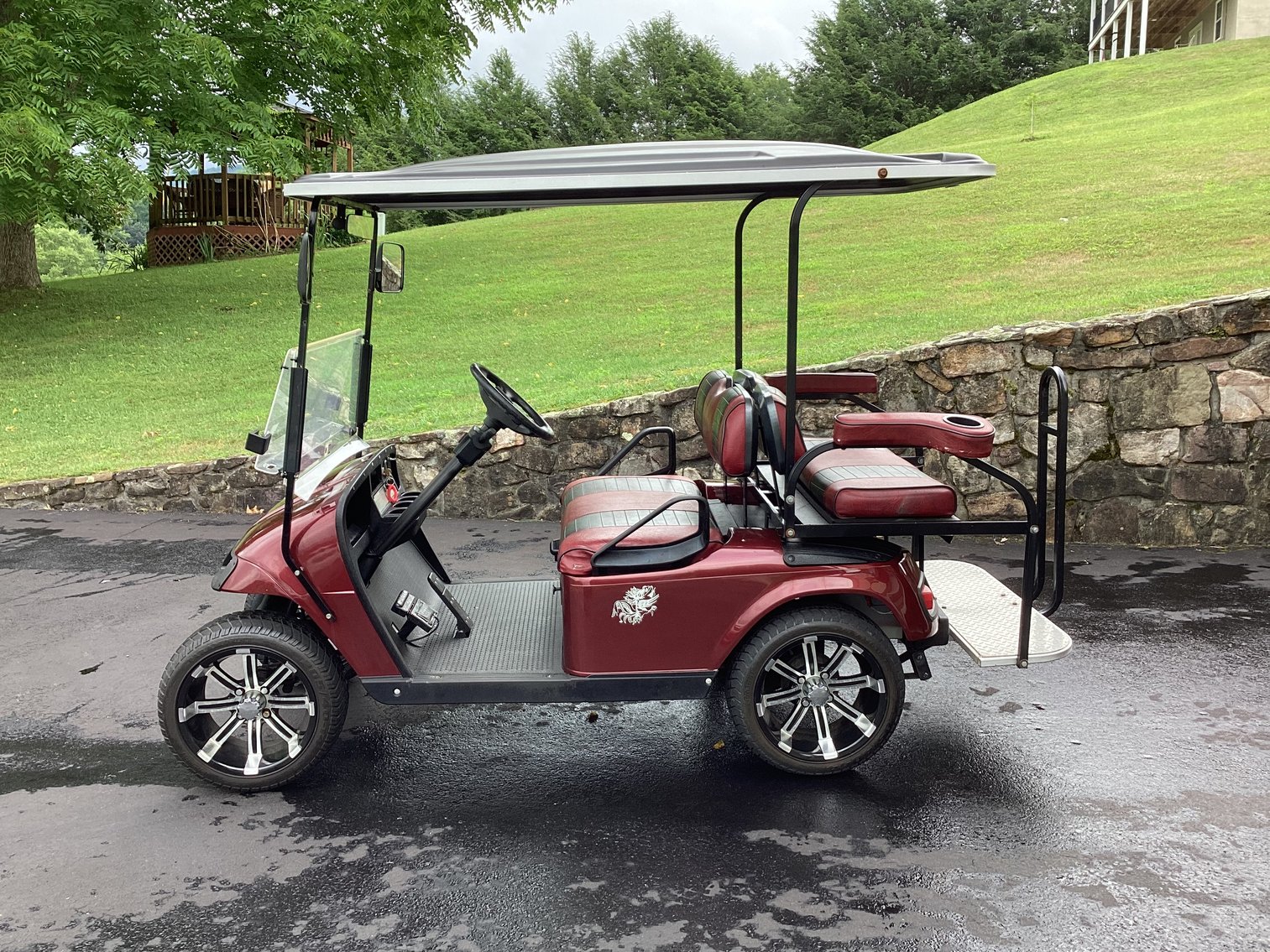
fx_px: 1137
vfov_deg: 45.4
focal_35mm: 31
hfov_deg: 58.3
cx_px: 635
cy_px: 476
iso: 25
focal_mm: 3.3
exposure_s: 1/129
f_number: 2.4
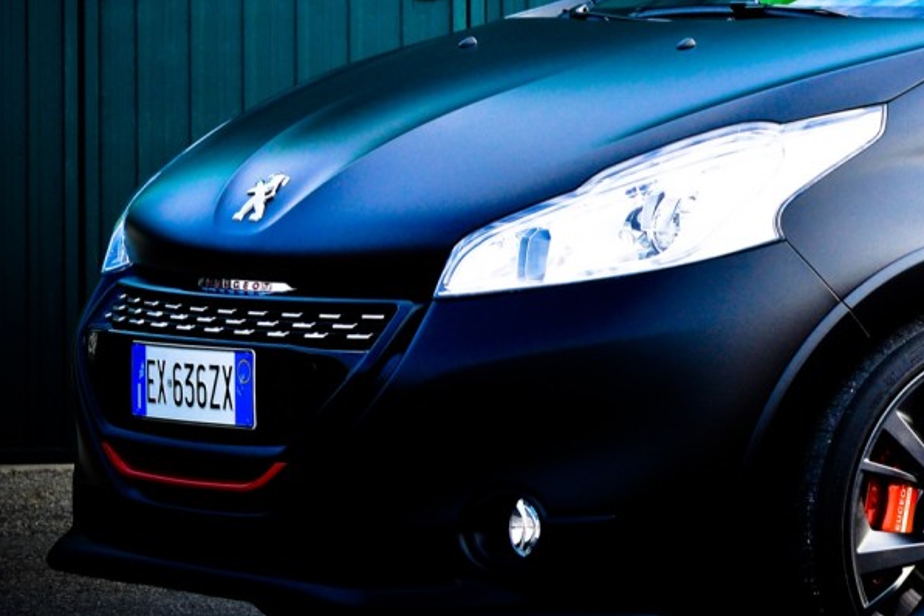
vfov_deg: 6.2
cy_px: 71
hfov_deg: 9.2
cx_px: 1220
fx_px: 5646
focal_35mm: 220
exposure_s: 1/200
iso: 400
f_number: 7.1
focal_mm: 82
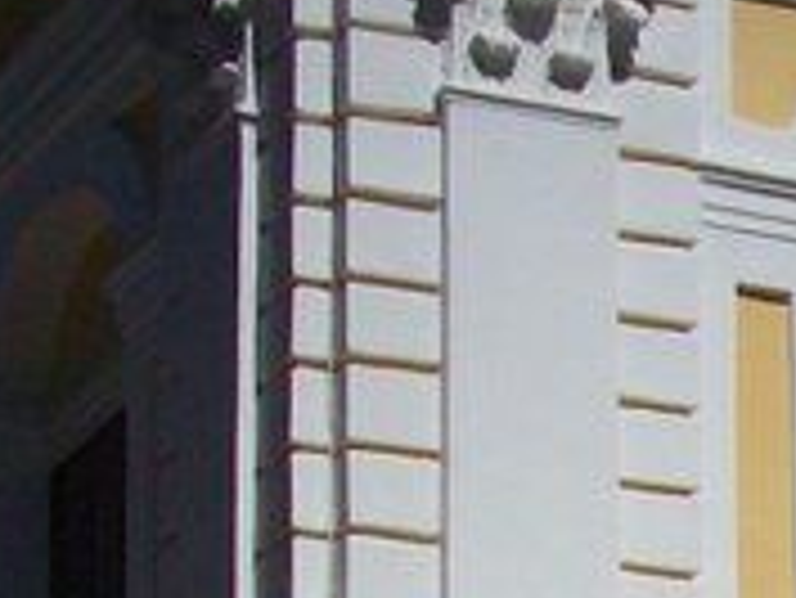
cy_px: 1439
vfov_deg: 6.6
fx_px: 4924
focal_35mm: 214
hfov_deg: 8.6
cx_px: 1776
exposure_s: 1/1401
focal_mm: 6.2
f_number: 5.6
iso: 80
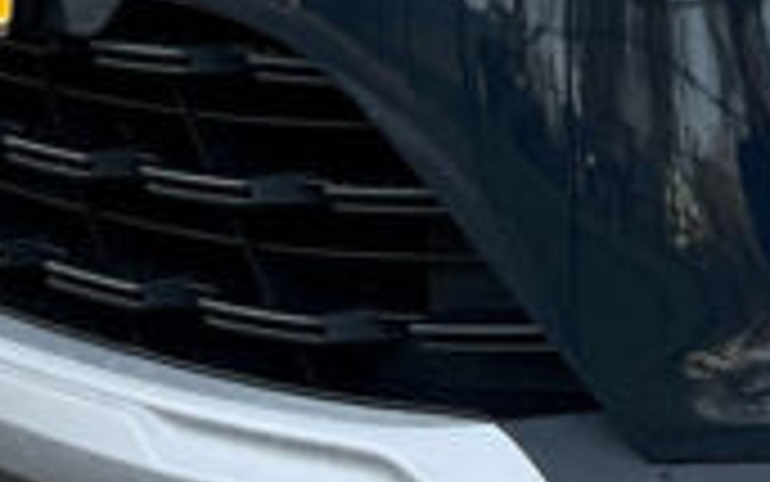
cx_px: 1603
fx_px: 3863
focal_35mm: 184
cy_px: -414
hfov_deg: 10.4
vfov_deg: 6.9
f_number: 1.8
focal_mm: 3
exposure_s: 1/161
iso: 16
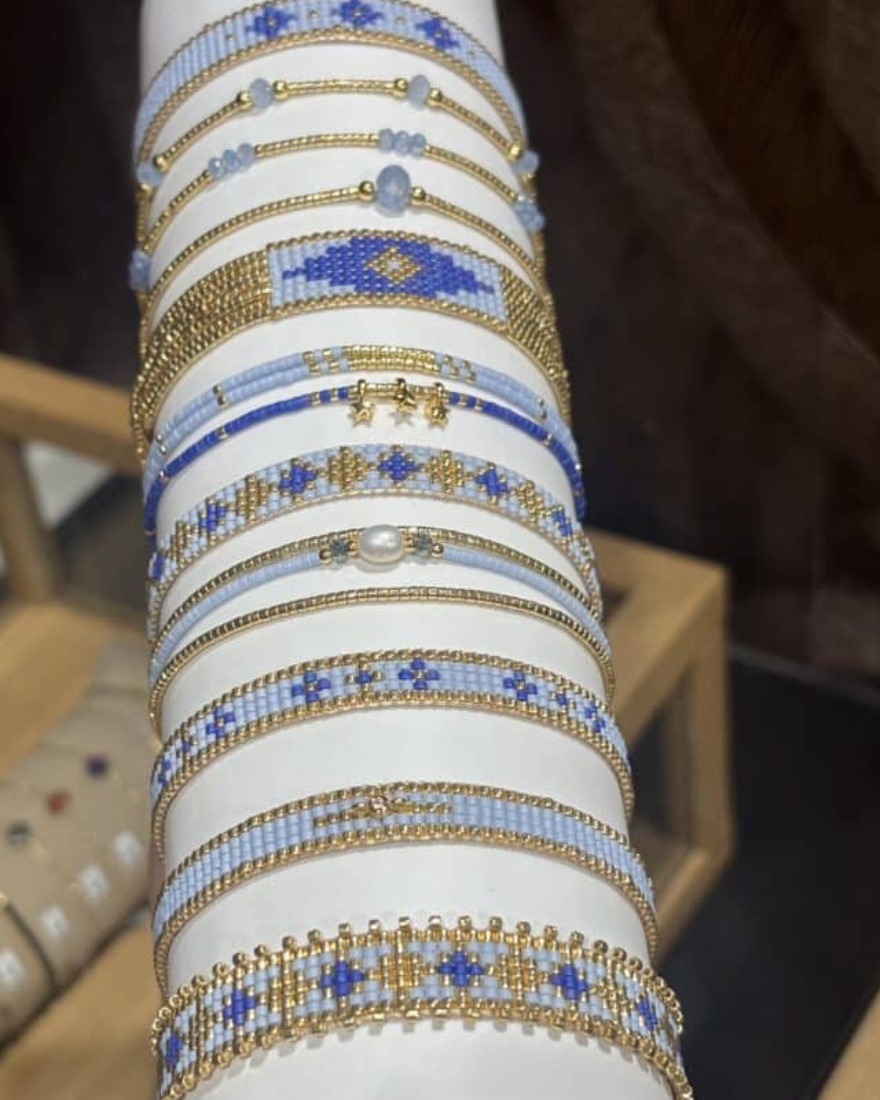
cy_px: 590
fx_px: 2116
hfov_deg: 23.5
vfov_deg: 29.1
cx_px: 375
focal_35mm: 65
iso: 32
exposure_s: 1/173
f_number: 1.6
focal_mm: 5.96
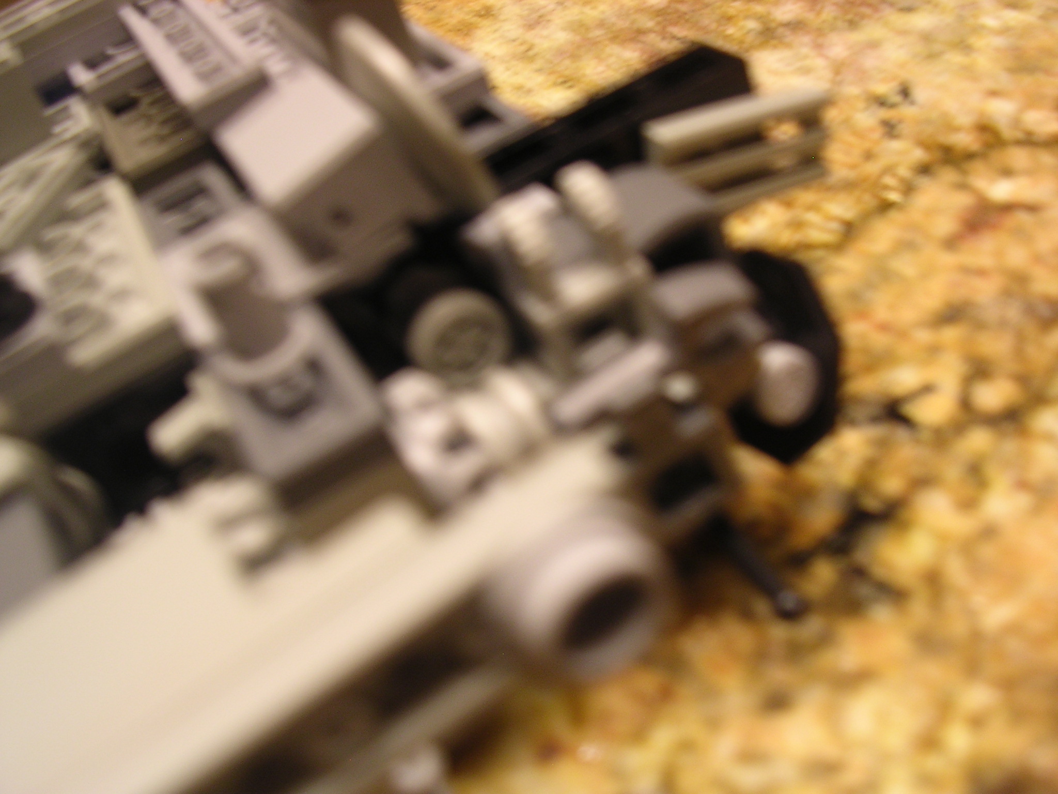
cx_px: 529
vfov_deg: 37.7
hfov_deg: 49.0
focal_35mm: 38
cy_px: 397
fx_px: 1161
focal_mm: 5.8
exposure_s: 1/4.1
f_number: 2.8
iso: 100
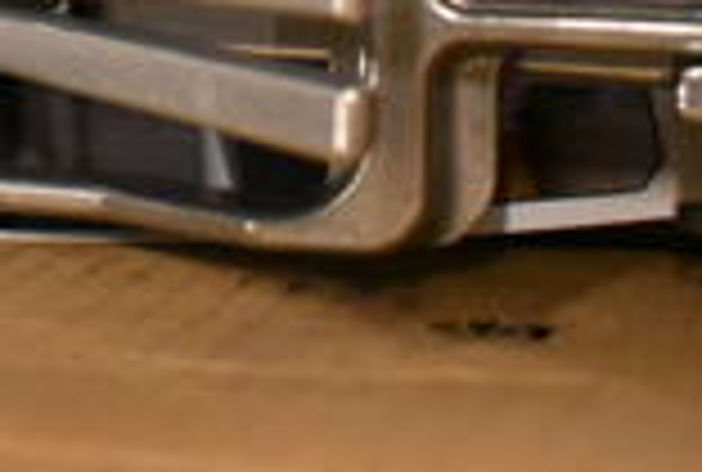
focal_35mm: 117
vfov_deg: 11.0
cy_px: -378
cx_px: -104
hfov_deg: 16.8
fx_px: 2288
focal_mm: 20
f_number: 3.5
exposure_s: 1/125
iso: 4500
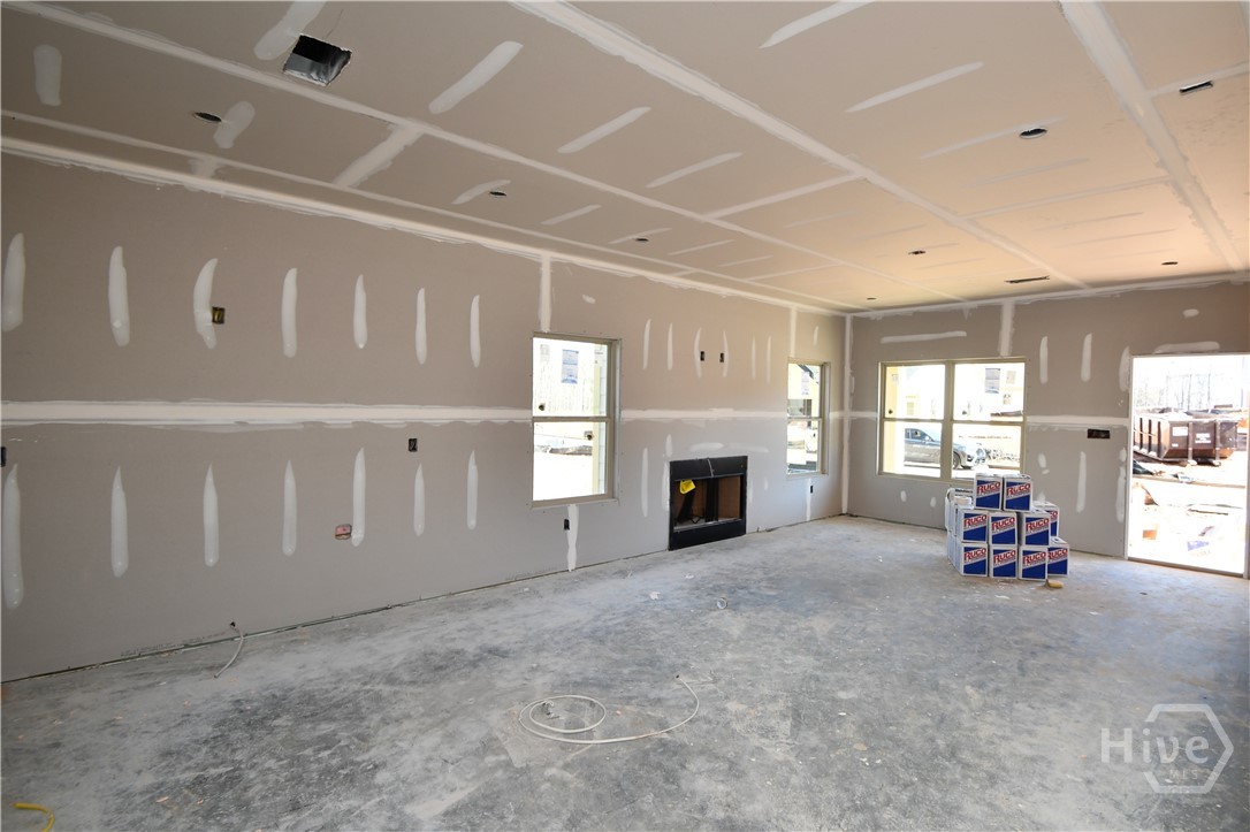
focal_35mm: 15
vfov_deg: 77.3
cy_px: 416
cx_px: 625
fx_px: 521
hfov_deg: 100.4
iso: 200
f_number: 4.5
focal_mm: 10
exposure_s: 1/80
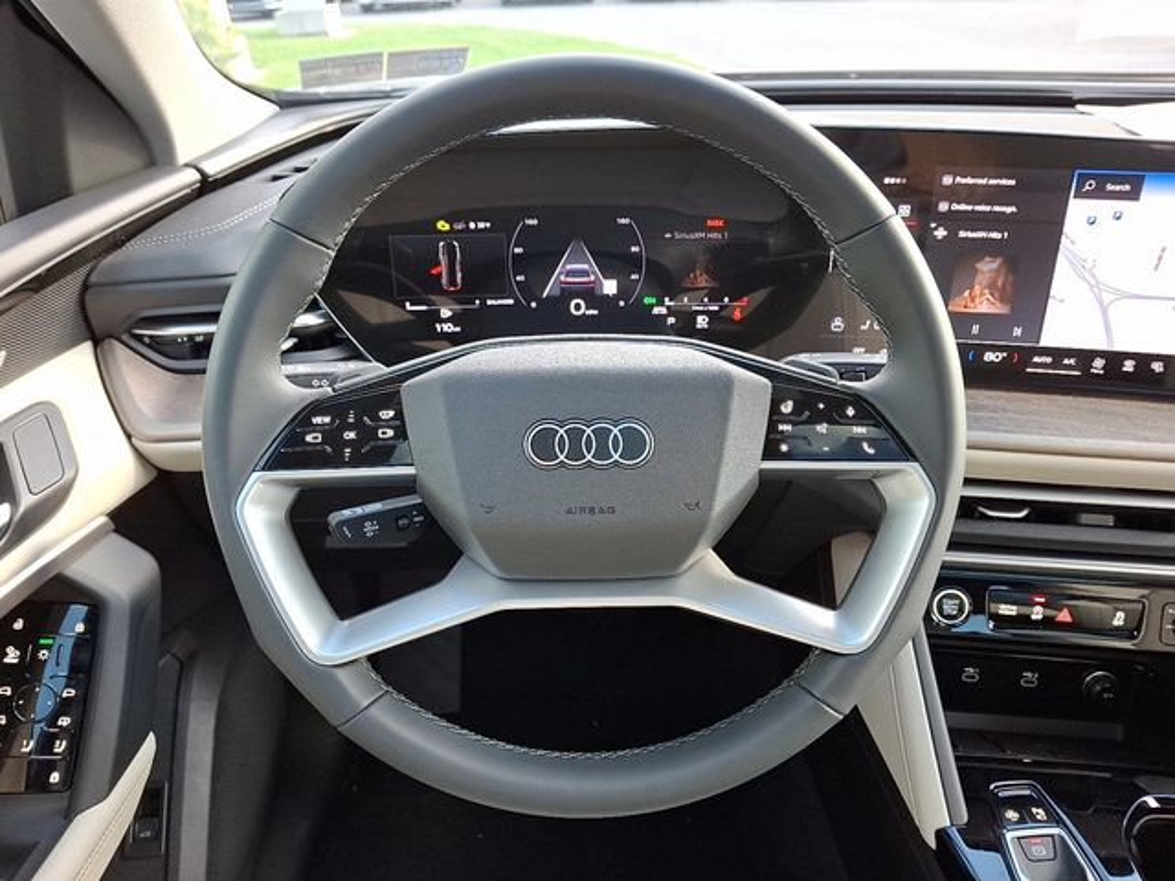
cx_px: 588
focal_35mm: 25
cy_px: 440
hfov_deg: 69.4
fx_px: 849
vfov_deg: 54.9
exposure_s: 1/100
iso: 84
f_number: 1.8
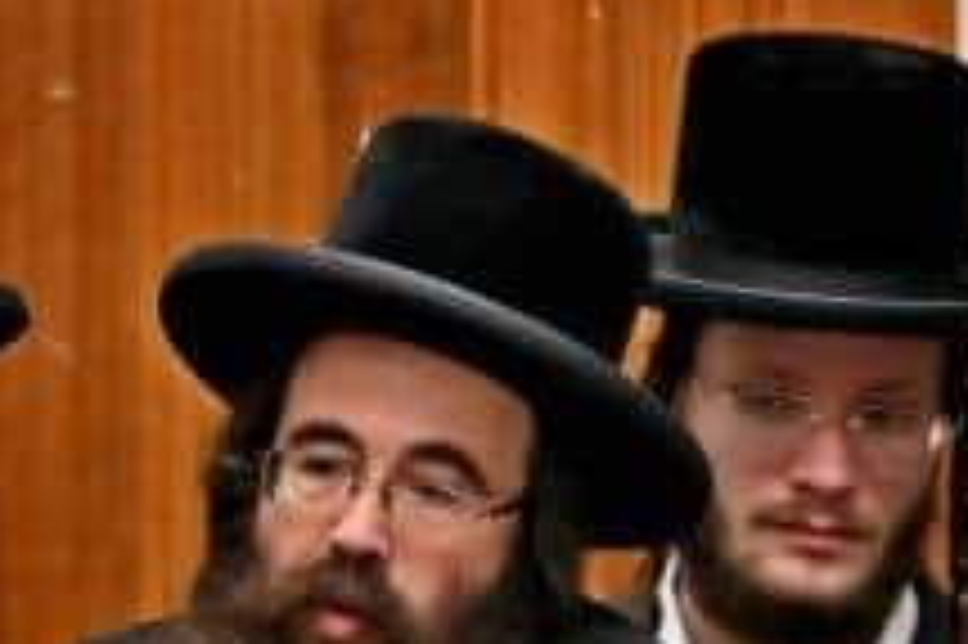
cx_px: 991
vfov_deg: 1.0
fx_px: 38447
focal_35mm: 1431
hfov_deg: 1.4
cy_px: 1229
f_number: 2.8
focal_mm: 200
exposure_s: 1/250
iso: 640
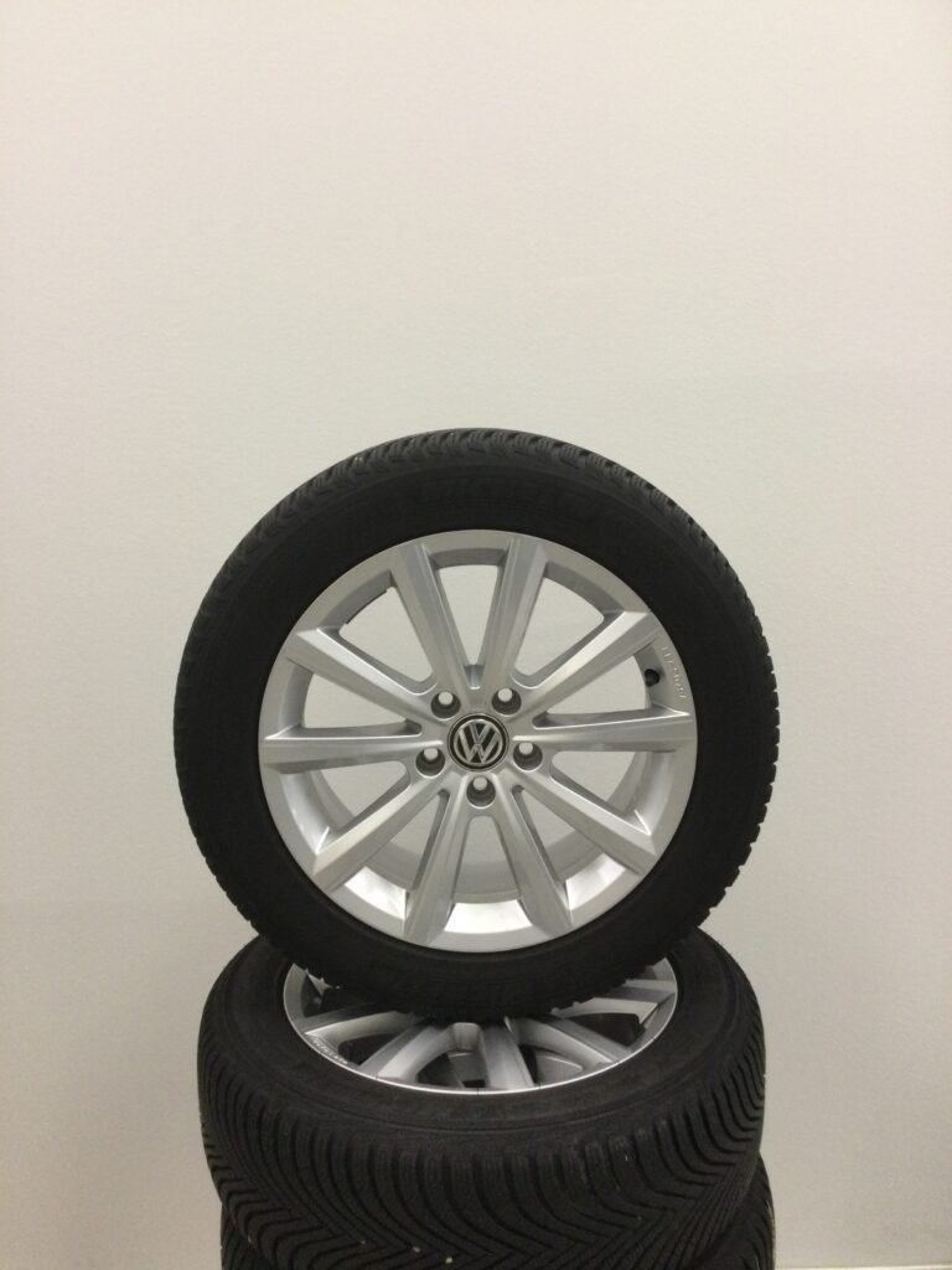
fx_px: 1137
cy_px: 635
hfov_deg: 45.4
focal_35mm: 31
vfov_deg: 58.4
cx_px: 476
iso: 100
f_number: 2.4
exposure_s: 1/33
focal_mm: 3.3
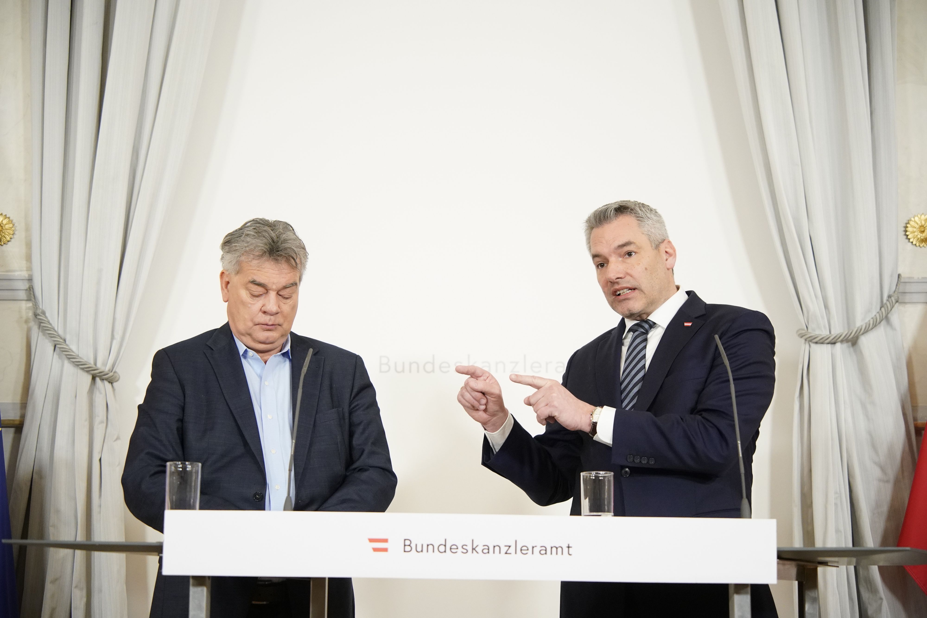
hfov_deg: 31.9
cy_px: 309
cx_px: 464
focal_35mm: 63
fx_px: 1622
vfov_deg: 21.6
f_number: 4
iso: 5000
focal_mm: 63
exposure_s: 1/320
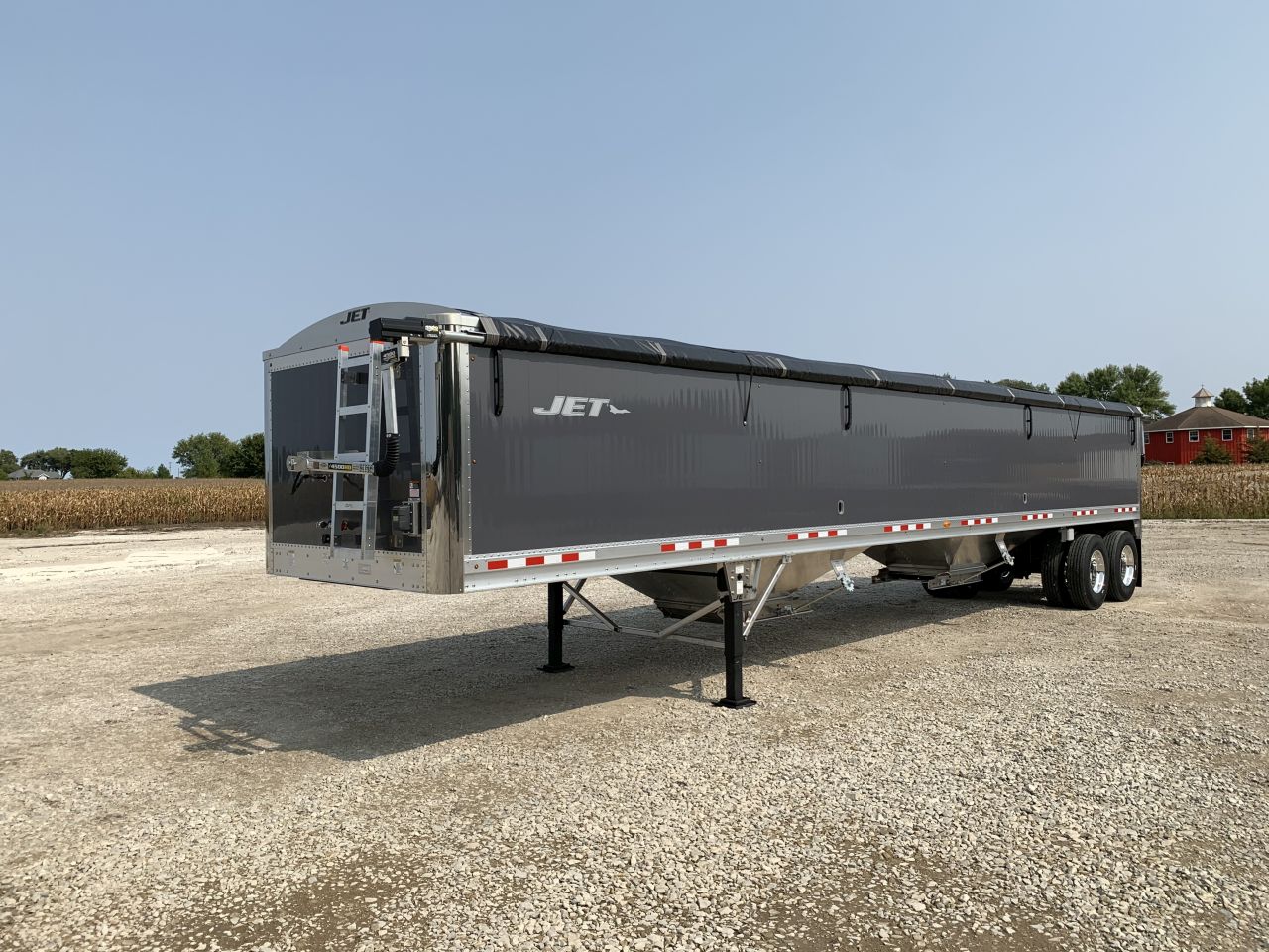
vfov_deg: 53.1
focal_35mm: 26
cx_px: 634
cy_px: 476
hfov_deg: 67.3
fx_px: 953
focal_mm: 4.25
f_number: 1.8
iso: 25
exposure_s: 1/3185
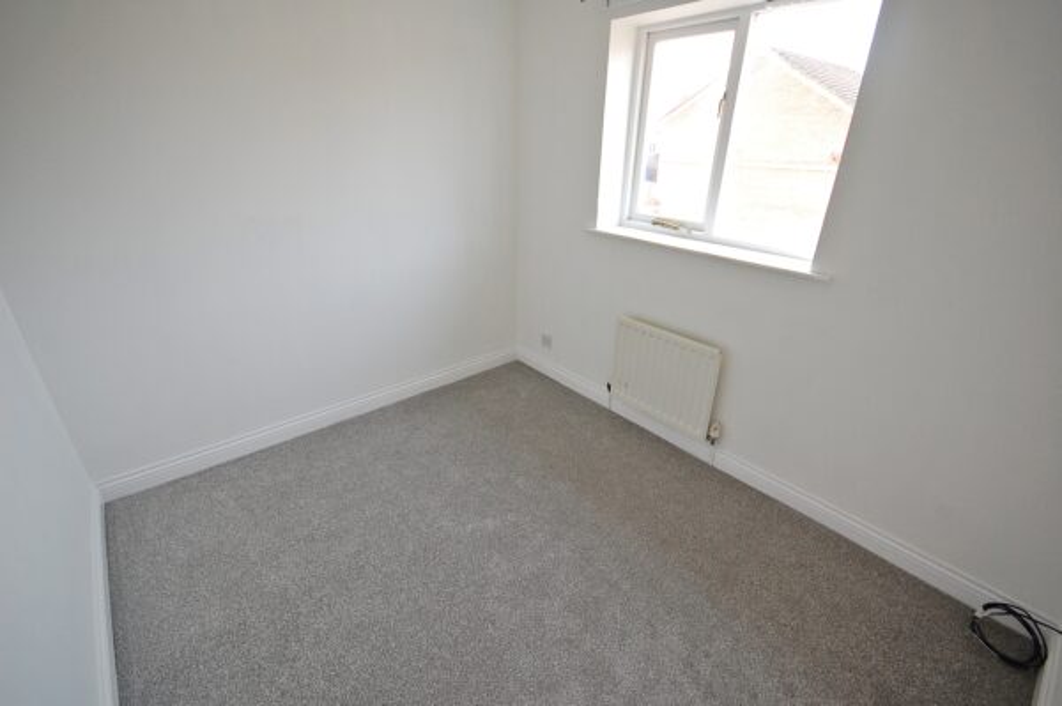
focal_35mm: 15
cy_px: 353
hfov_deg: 100.4
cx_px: 531
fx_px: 442
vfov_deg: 77.2
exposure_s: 1/160
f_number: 6.3
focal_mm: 10
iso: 800
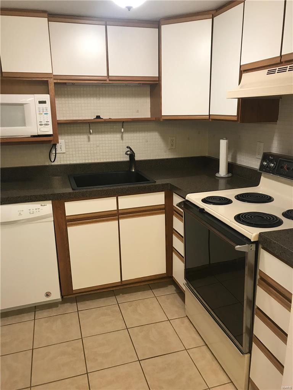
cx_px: 146
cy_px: 195
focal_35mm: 28
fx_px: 316
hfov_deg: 49.7
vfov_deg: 63.4
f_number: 1.8
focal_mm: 3.99
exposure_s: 1/24
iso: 40
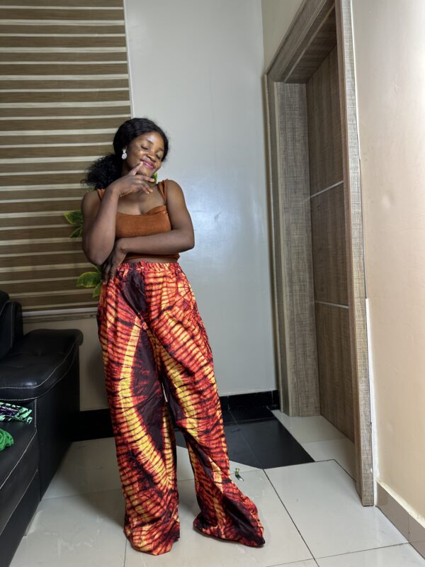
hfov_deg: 56.8
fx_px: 393
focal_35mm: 24
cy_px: 284
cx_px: 212
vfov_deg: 71.6
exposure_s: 1/121
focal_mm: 6.86
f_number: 1.78
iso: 125
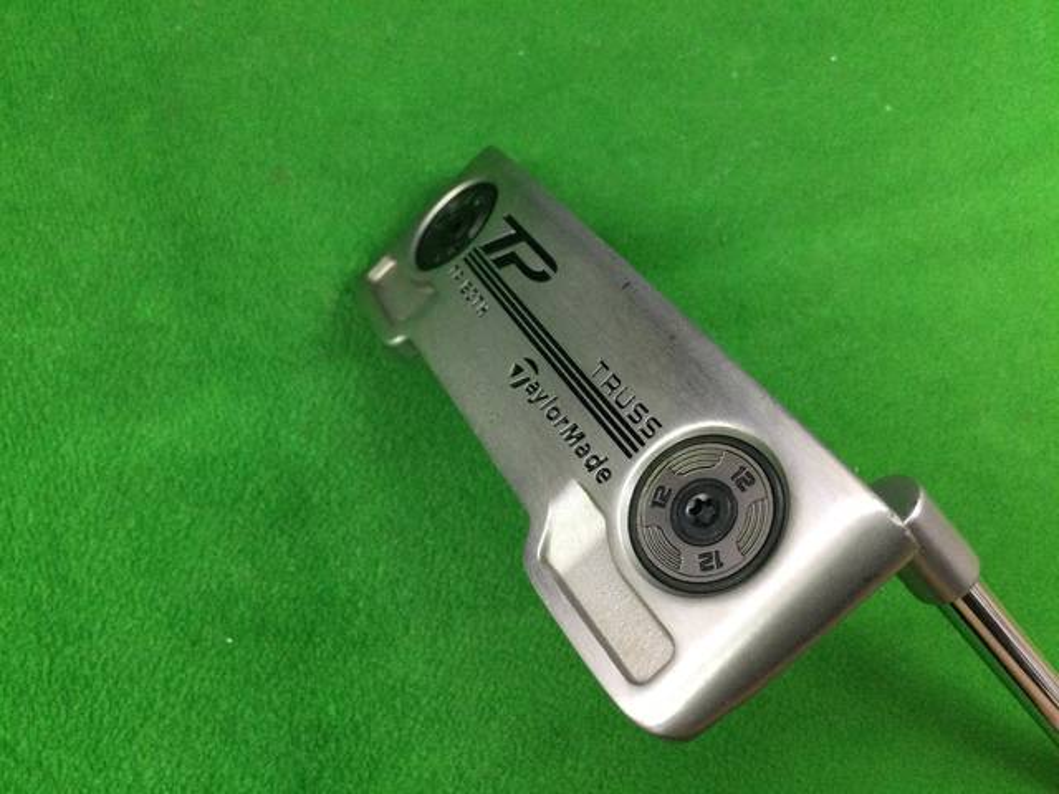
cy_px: 397
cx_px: 530
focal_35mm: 31
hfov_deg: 58.4
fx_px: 948
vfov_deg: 45.4
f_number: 2.4
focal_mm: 3.3
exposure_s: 1/30
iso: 125
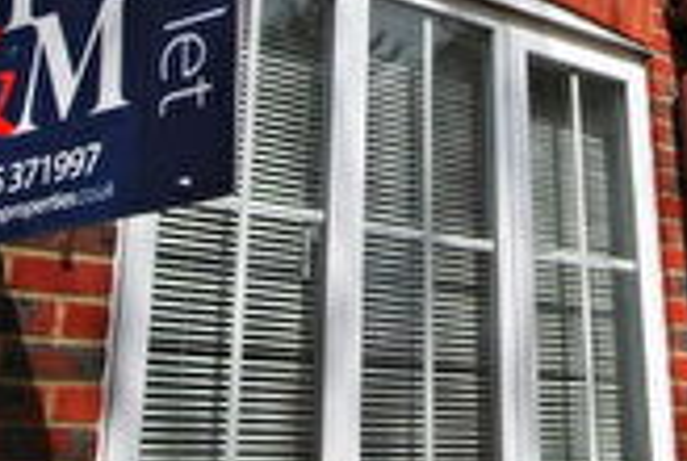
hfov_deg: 30.7
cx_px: 540
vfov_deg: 20.1
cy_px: -75
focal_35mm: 64
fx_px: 1224
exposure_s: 1/320
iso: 100
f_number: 9
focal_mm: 10
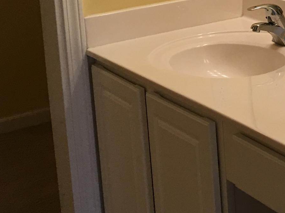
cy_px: -64
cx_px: 459
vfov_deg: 14.6
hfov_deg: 17.6
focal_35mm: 97
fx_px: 799
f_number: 2.2
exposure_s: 1/30
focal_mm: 4.15
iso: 32
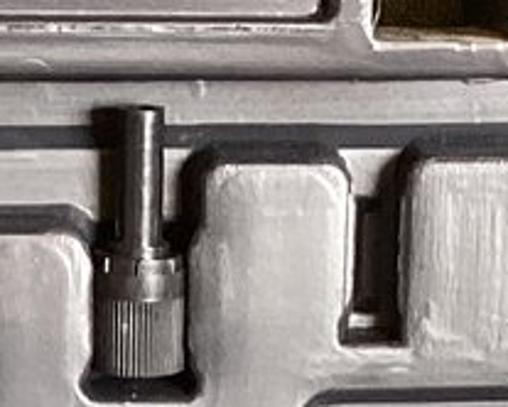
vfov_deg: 6.6
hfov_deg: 8.7
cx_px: 85
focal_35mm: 221
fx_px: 3326
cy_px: 1019
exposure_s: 1/50
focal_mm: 3.3
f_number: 2.4
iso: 125
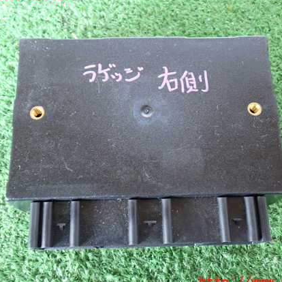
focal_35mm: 41
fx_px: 378
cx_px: 148
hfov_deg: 40.9
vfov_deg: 40.9
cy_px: 138
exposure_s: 1/30
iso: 800
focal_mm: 5.79
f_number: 2.4
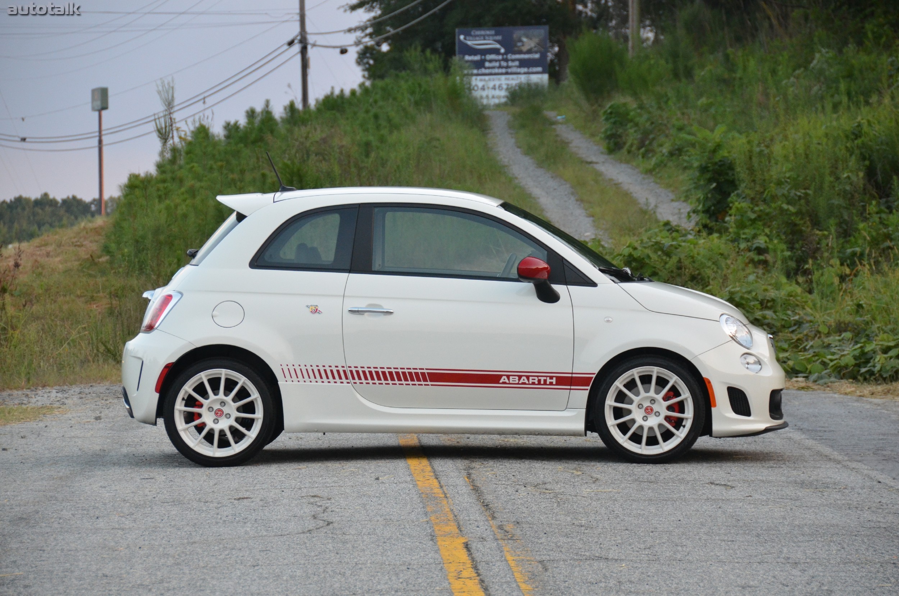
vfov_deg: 8.7
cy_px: 298
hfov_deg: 13.1
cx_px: 450
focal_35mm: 158
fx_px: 3925
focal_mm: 105
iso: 1600
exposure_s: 1/250
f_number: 5.3
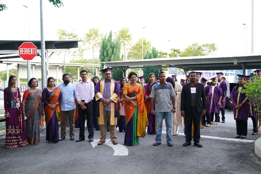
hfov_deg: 46.4
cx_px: 130
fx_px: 305
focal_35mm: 42
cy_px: 87
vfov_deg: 31.9
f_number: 2.8
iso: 500
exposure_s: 1/100
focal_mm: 42
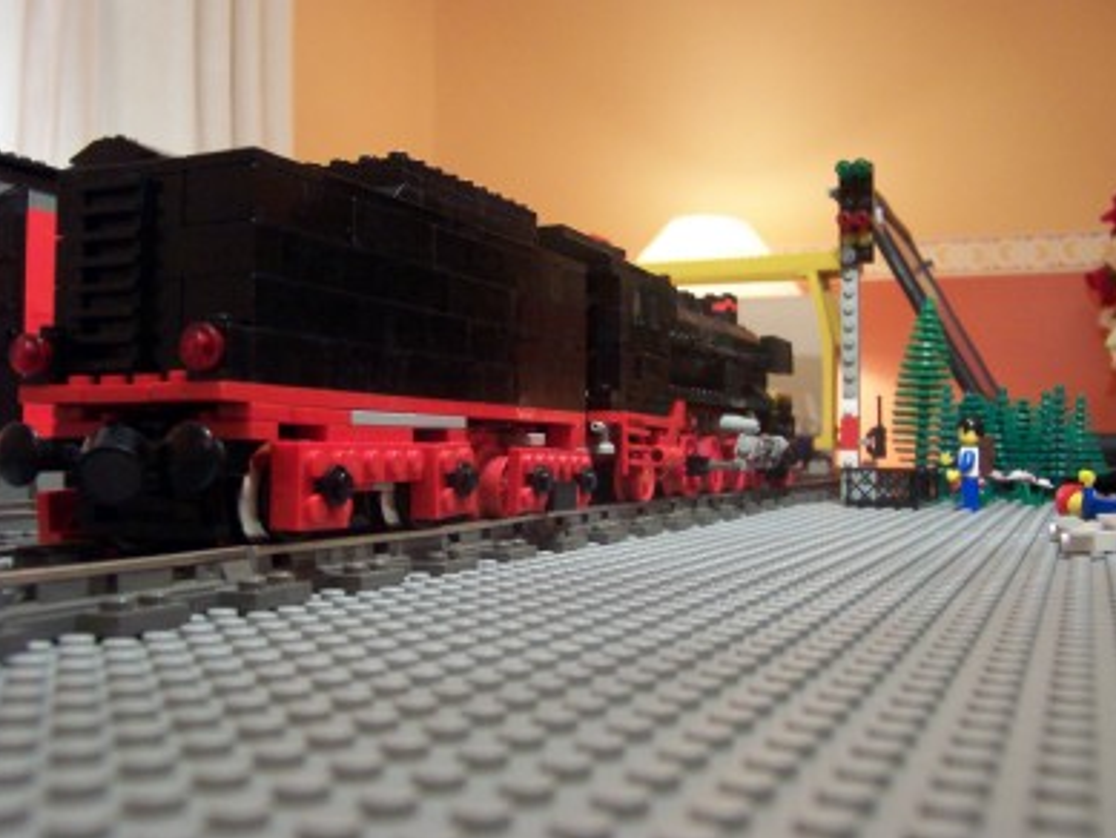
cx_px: 554
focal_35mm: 37
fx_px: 1193
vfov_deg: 38.7
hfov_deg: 50.1
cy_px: 425
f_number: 2.8
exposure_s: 1/10
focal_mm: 5.6
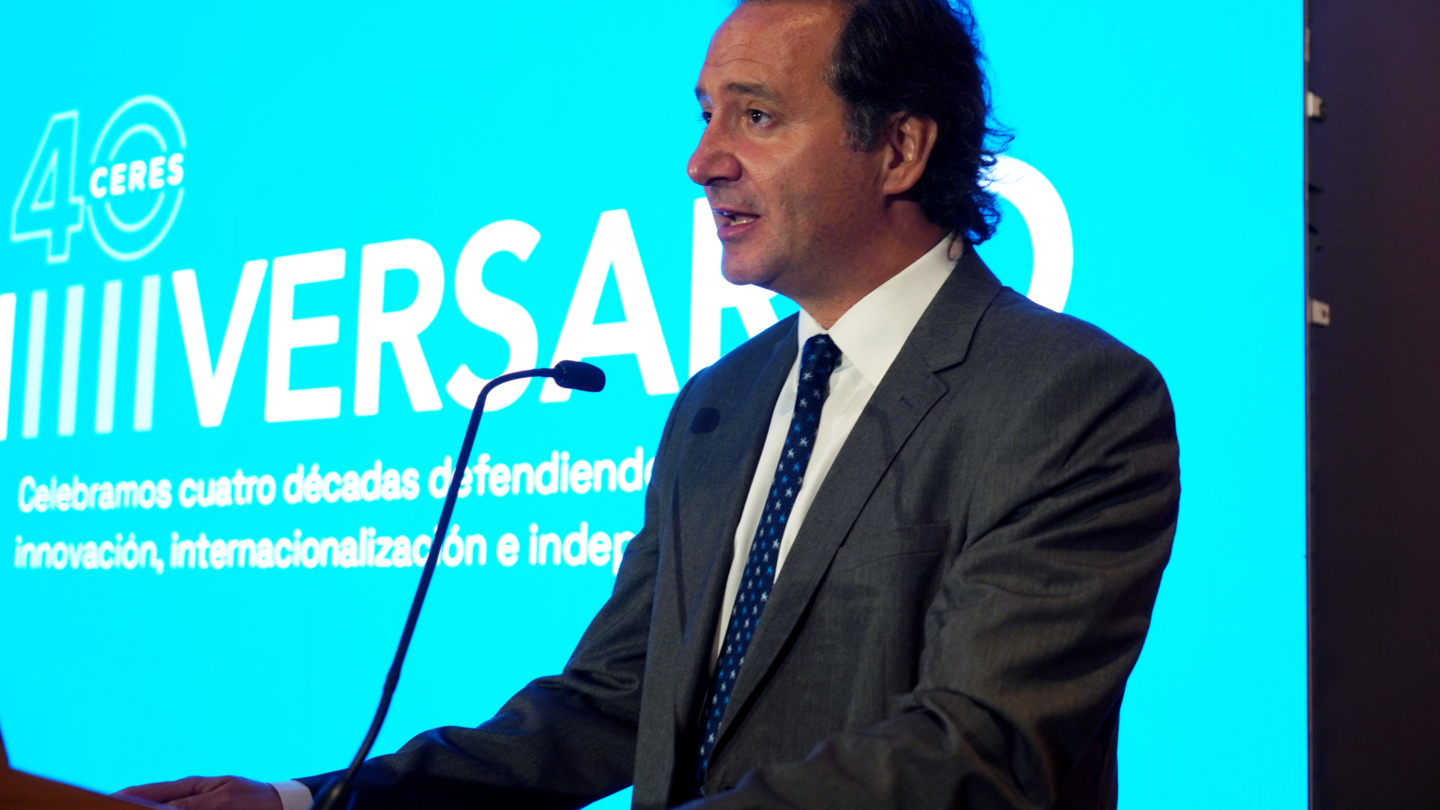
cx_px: 707
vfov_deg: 19.7
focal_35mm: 61
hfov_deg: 34.4
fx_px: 2329
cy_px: 337
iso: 400
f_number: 2.8
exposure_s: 1/60
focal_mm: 38
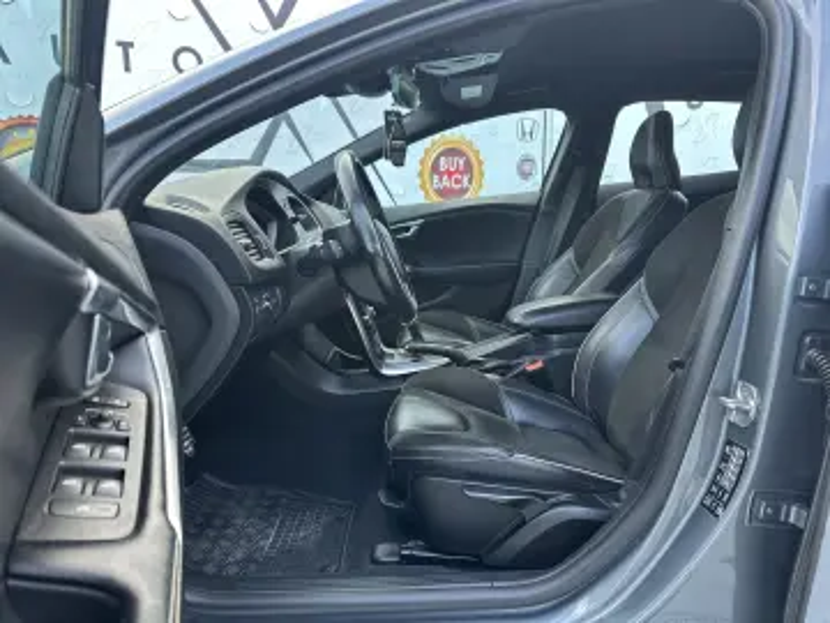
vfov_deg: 56.8
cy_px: 312
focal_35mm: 24
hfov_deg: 71.6
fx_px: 575
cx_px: 415
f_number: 1.78
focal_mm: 6.86
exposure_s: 1/121
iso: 125
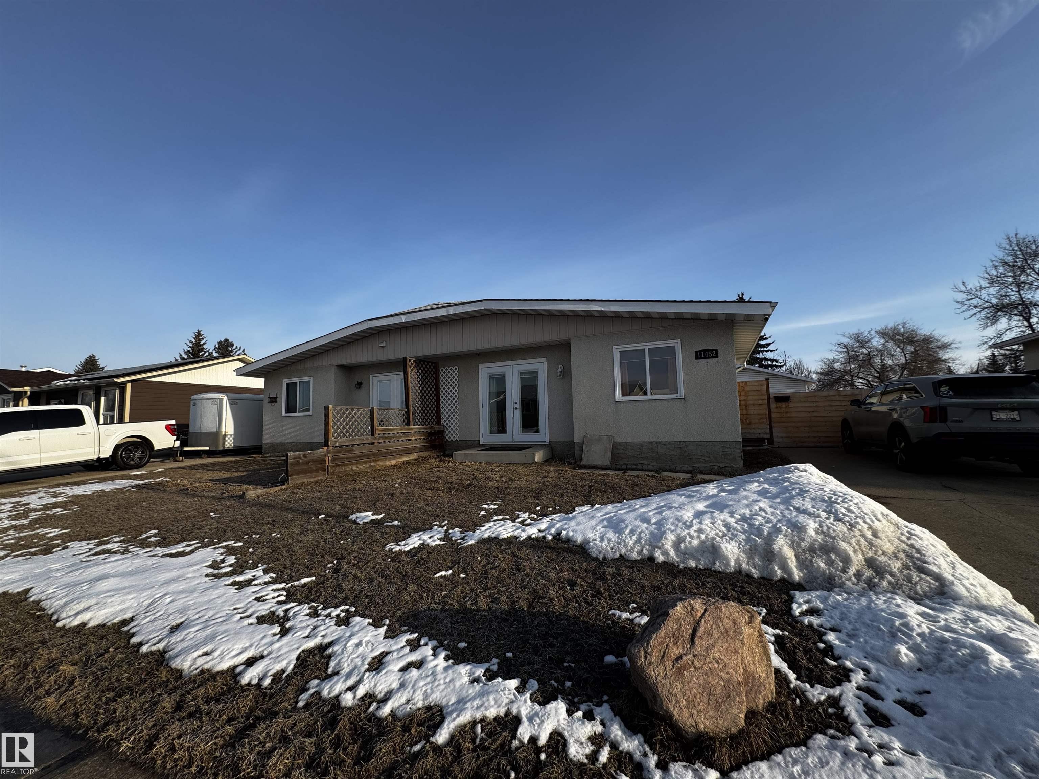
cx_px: 520
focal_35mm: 14
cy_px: 390
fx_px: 420
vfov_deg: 85.7
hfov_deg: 102.1
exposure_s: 1/1277
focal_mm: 2.22
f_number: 2.2
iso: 40
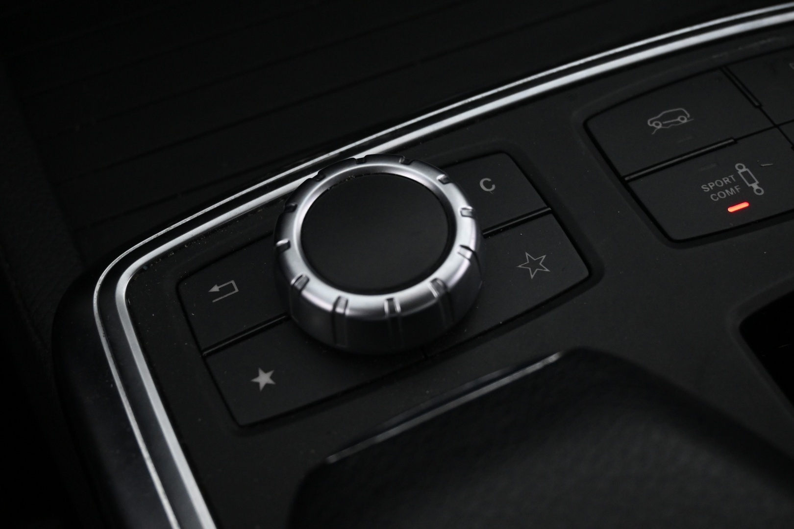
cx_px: 397
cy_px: 264
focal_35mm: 50
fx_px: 1092
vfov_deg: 27.3
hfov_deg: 40.0
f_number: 5
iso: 2500
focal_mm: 33
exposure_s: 1/50
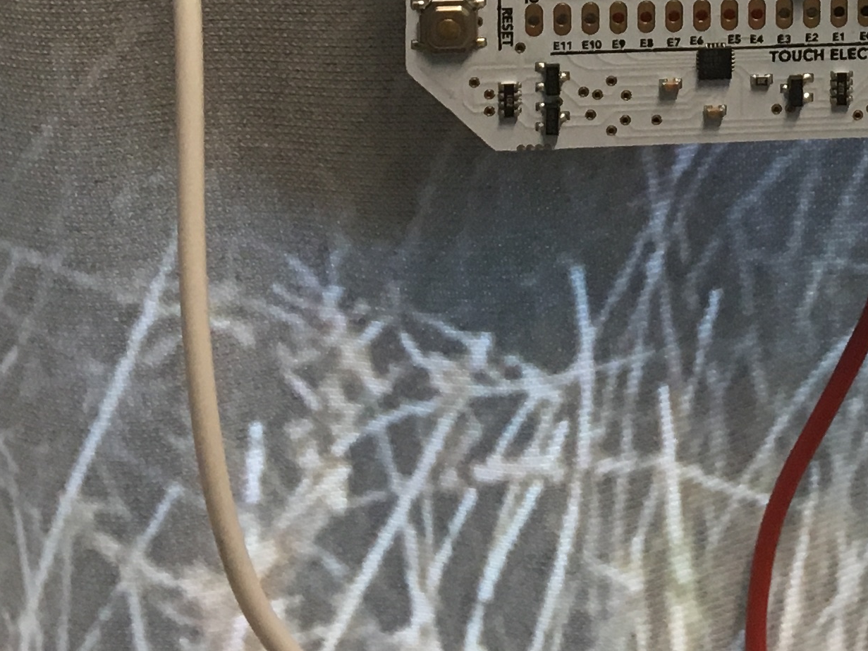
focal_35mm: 95
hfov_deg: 20.0
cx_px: 883
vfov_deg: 14.5
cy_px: -342
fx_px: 2382
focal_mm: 4.15
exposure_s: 1/33
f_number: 2.2
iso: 100
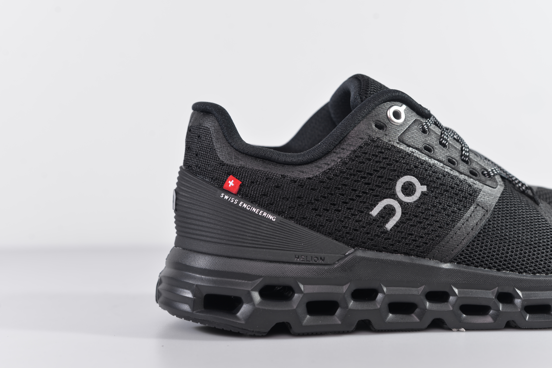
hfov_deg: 39.6
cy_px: 184
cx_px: 276
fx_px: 767
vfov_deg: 27.0
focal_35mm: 50
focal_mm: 50
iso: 100
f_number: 5.6
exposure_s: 1/125
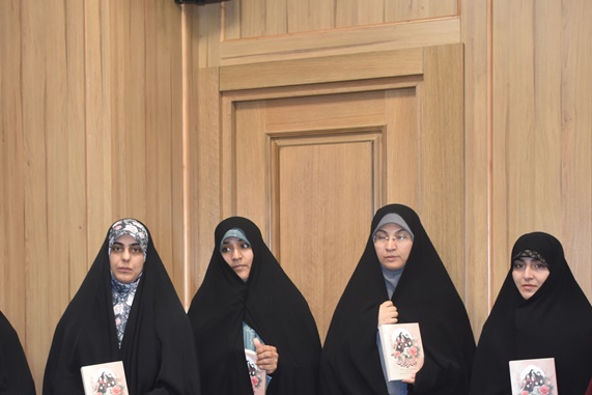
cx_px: 239
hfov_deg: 28.8
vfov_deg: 19.3
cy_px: 301
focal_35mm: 70
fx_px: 1151
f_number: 3.8
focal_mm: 26
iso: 900
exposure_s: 1/60
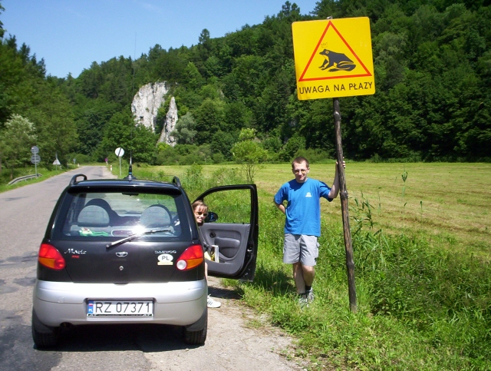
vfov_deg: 37.9
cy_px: 186
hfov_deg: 48.9
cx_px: 246
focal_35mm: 38
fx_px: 540
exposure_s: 1/600
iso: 100
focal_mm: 4.99
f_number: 4.5
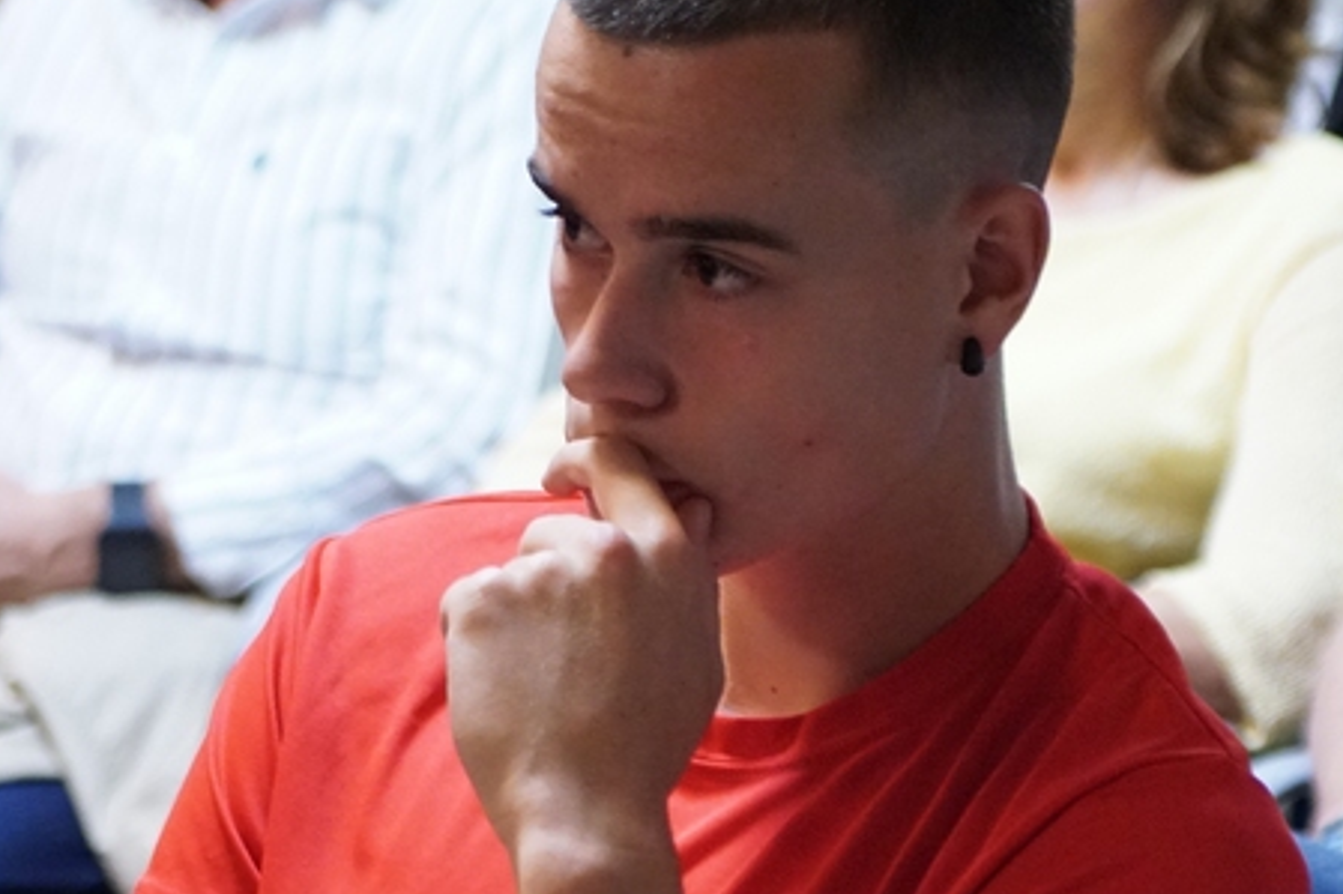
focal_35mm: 171
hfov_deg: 12.0
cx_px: 500
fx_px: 6377
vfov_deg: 8.0
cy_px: 419
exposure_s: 1/160
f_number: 2.8
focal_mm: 64
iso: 6400
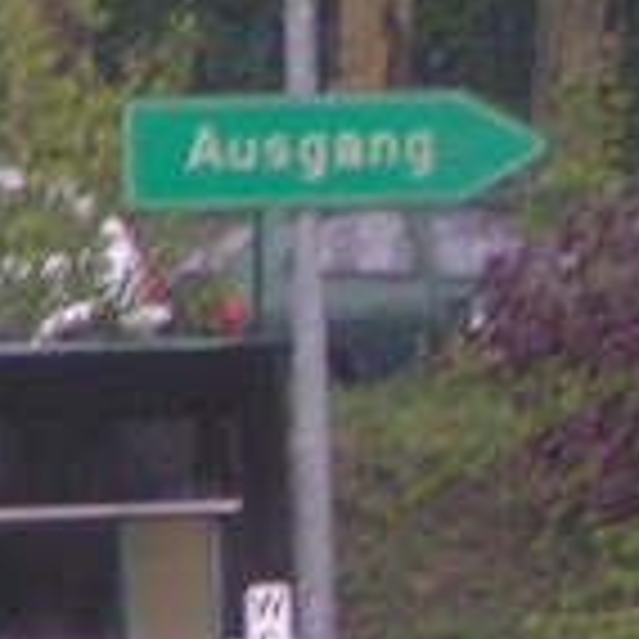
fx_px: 39639
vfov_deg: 0.9
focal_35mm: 1898
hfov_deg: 0.9
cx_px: 387
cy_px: 518
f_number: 3.5
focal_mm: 58
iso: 200
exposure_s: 1/100
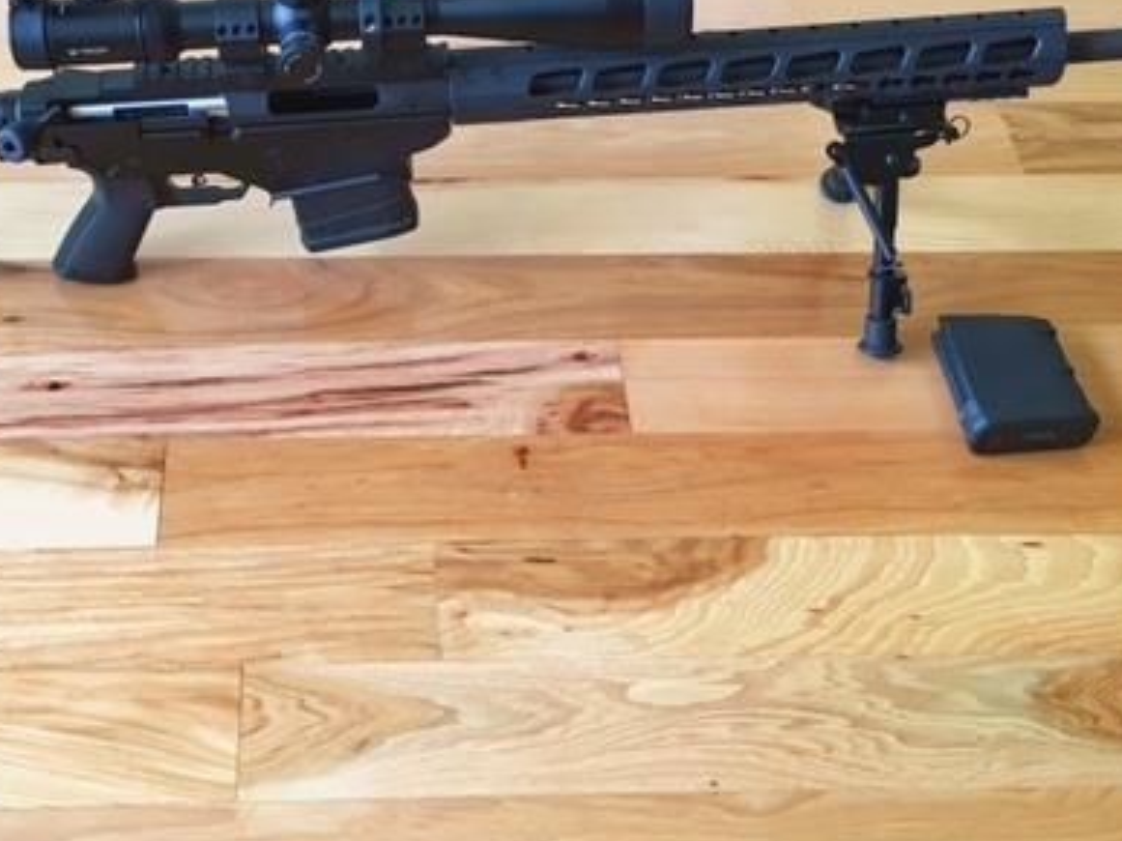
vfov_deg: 30.0
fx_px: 1555
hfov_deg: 39.4
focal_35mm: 48
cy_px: 284
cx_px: 420
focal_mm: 4.15
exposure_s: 1/30
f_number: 2.2
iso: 32
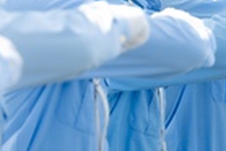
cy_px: -54
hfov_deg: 2.7
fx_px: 4770
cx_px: 65
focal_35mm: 759
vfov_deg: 1.8
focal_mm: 165
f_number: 2.8
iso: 250
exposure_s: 1/1000
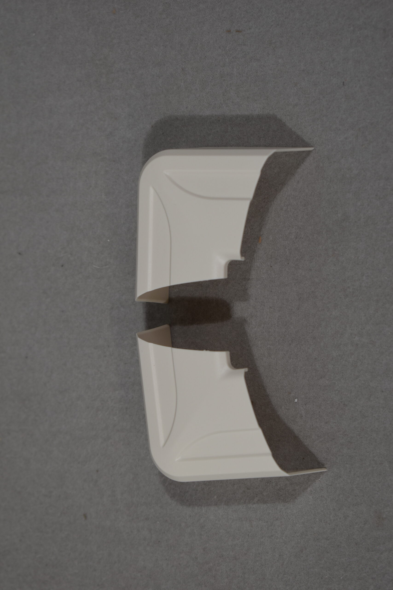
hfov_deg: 16.6
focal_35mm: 82
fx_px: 1351
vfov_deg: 24.6
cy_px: 295
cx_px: 196
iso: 280
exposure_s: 1/125
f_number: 5.6
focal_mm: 55
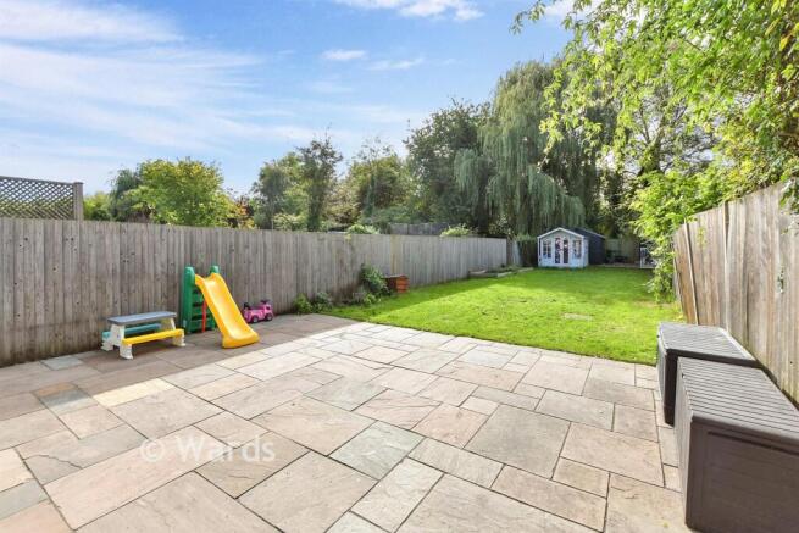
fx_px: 333
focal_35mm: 15
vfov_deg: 77.4
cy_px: 266
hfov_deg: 100.4
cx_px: 400
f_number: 6.3
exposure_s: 1/200
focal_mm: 10
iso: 160
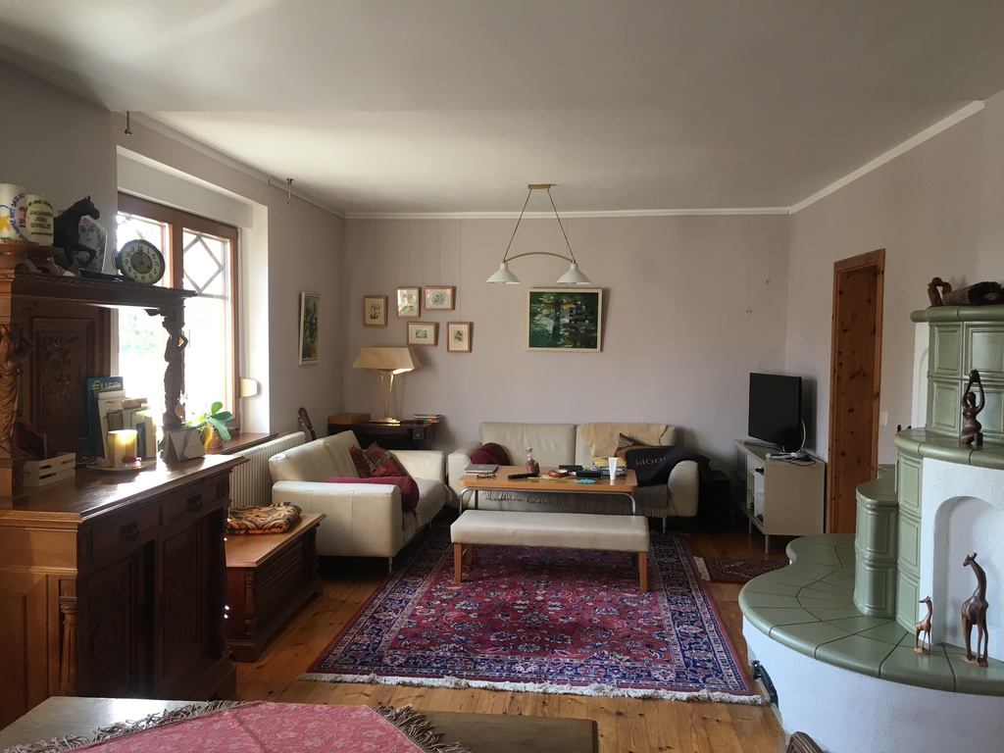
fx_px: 841
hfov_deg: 61.7
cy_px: 376
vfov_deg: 48.2
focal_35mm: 29
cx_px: 502
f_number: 2.2
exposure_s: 1/33
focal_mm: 4.15
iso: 32
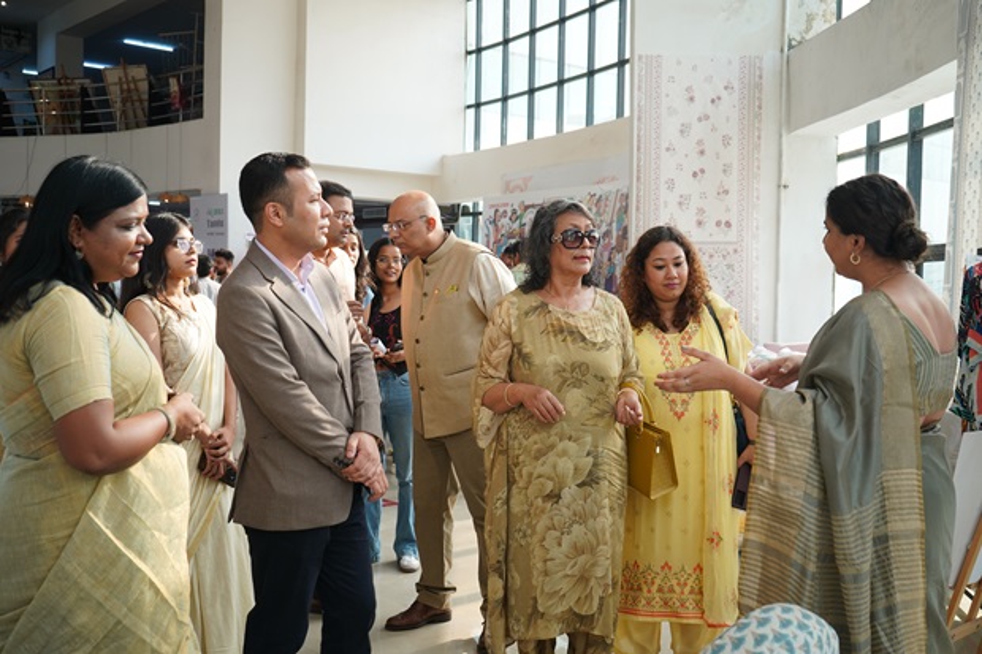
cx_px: 491
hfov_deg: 50.7
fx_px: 1036
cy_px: 327
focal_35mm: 38
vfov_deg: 35.0
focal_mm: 38
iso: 320
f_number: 5
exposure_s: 1/80
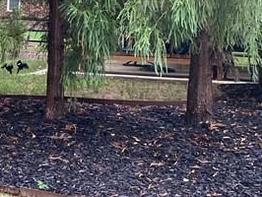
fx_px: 758
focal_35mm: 100
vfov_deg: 14.7
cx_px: -192
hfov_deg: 16.7
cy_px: 28
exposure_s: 1/122
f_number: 1.8
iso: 80
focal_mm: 4.25
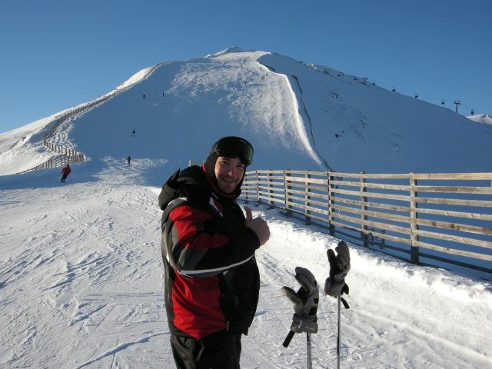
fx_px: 512
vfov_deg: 39.7
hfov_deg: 51.4
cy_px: 184
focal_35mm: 36
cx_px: 246
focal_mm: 7.5
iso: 64
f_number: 6.1
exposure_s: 1/242
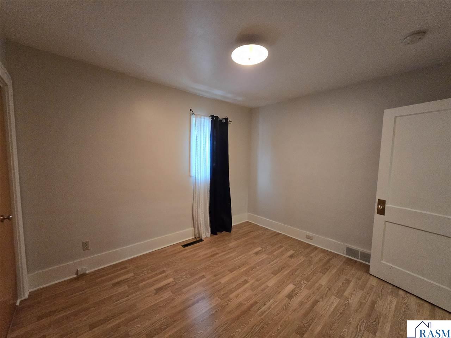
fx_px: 169
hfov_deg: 106.2
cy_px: 169
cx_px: 226
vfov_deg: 89.9
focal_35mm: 13
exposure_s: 1/60
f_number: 2.2
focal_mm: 2.2
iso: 640
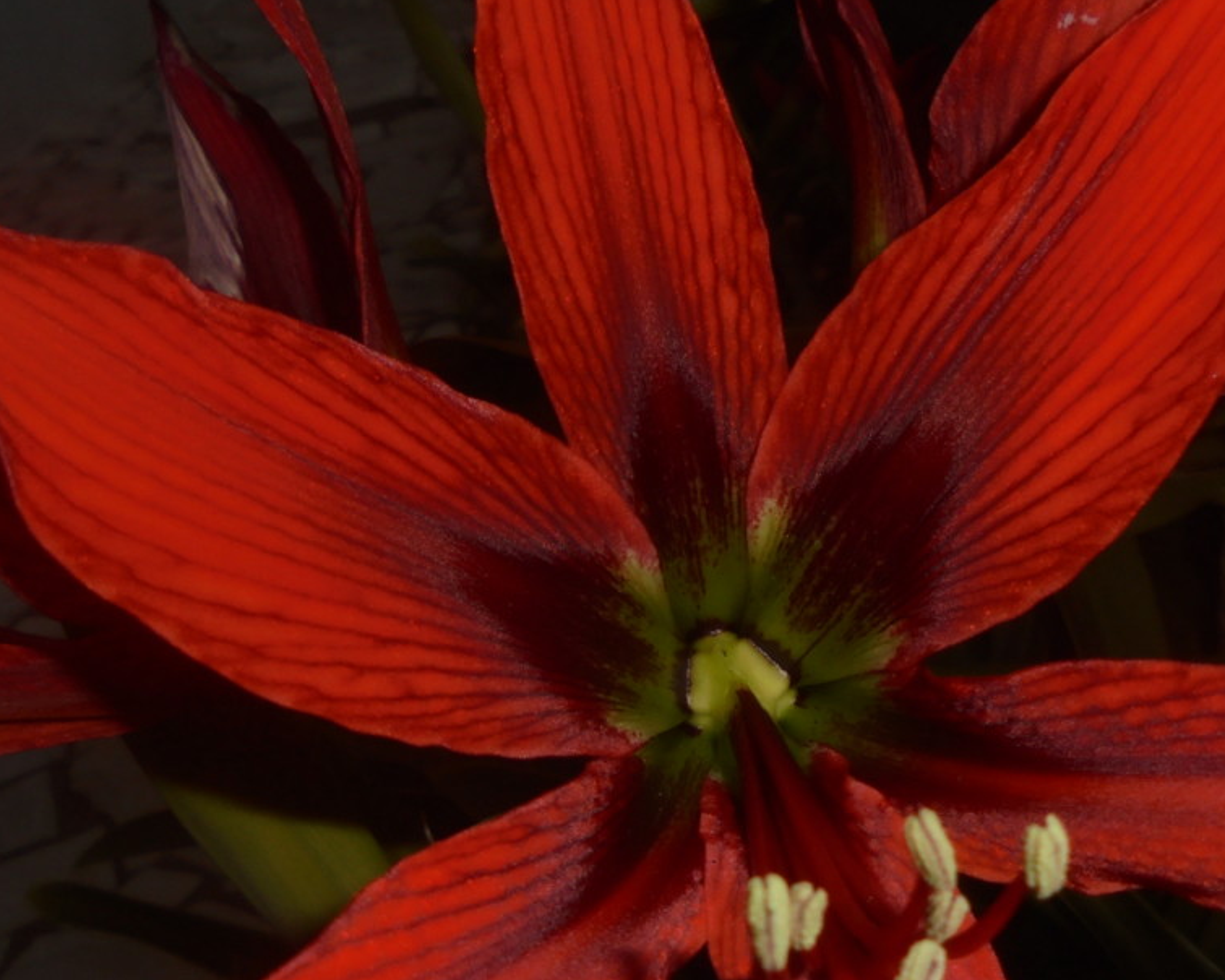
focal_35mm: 43
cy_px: 579
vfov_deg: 34.8
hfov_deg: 42.5
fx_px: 1559
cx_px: 789
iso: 100
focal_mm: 4.6
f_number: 11.5
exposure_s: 1/30
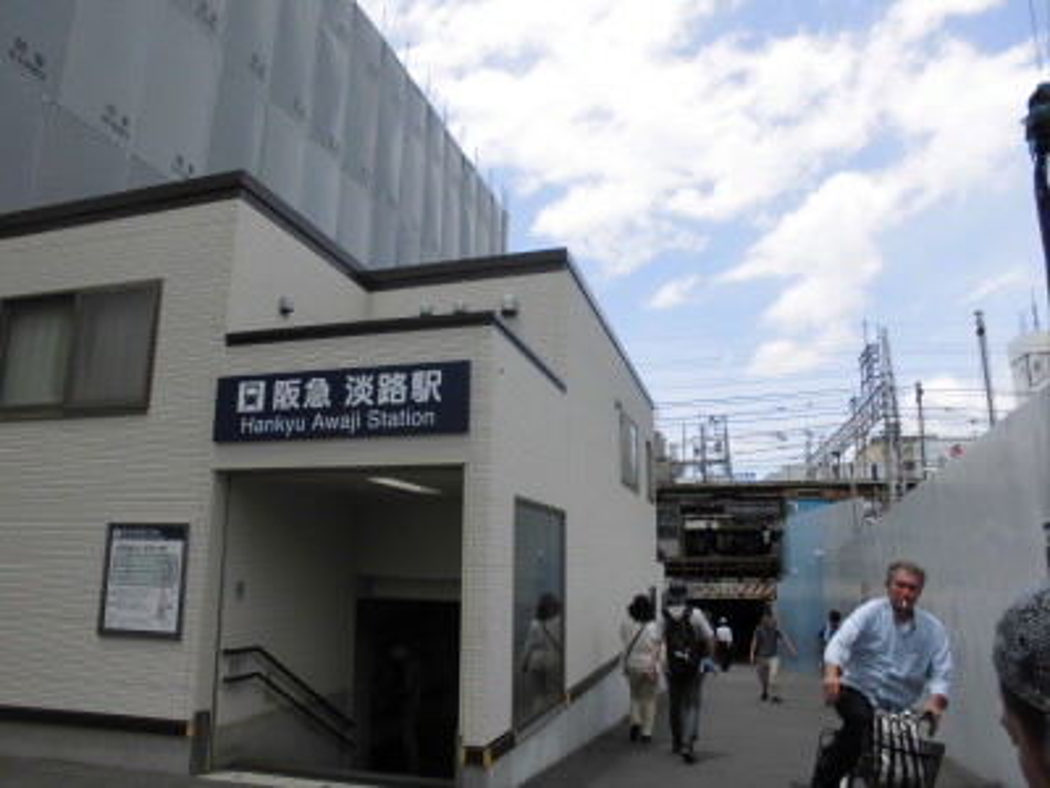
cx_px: 525
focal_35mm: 26
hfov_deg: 67.3
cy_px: 394
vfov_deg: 53.1
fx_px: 789
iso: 100
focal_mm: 4.6
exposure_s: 1/500
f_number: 3.5
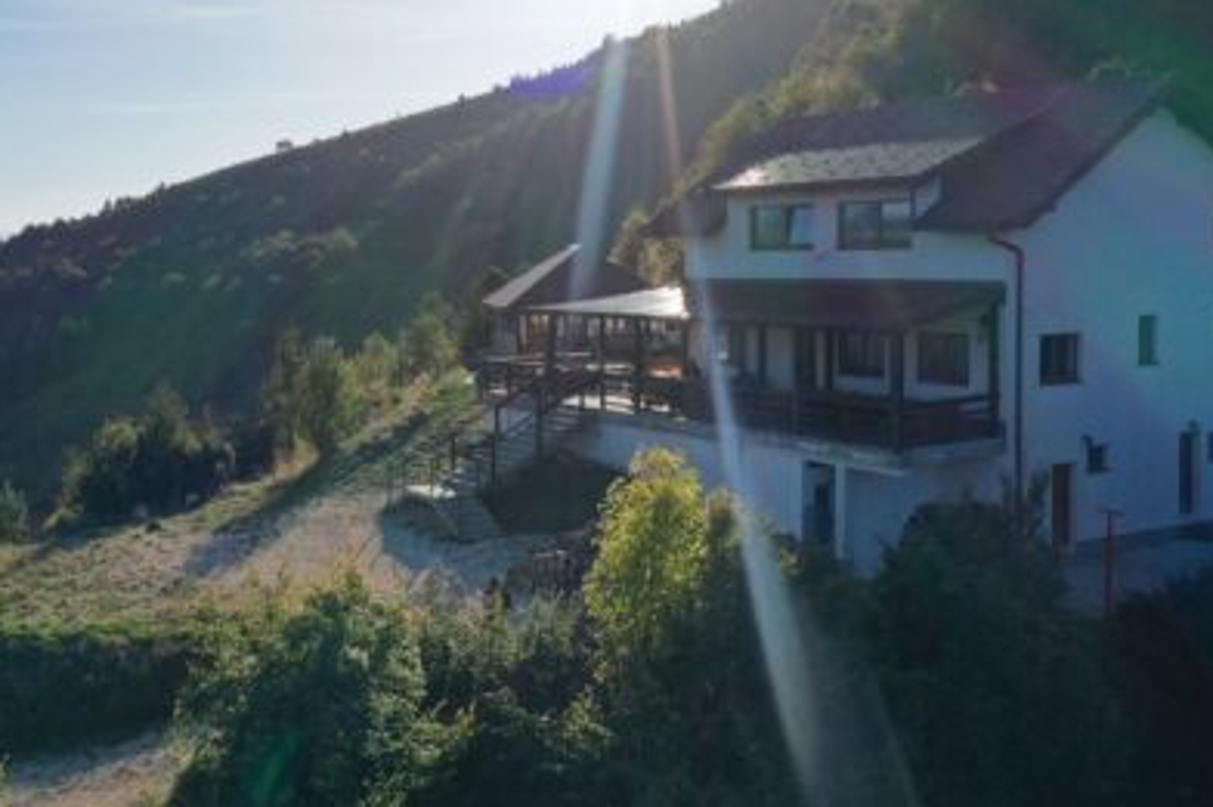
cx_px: 458
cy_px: 298
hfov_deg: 48.0
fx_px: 1347
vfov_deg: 33.2
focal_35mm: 40
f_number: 5.6
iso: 100
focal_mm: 10.26
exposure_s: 1/1000
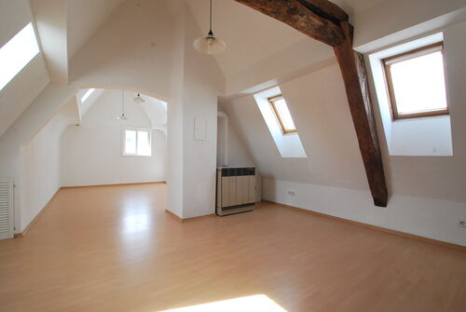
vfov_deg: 77.5
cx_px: 233
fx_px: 194
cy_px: 156
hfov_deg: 100.3
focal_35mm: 15
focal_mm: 10
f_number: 11
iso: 800
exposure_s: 1/30
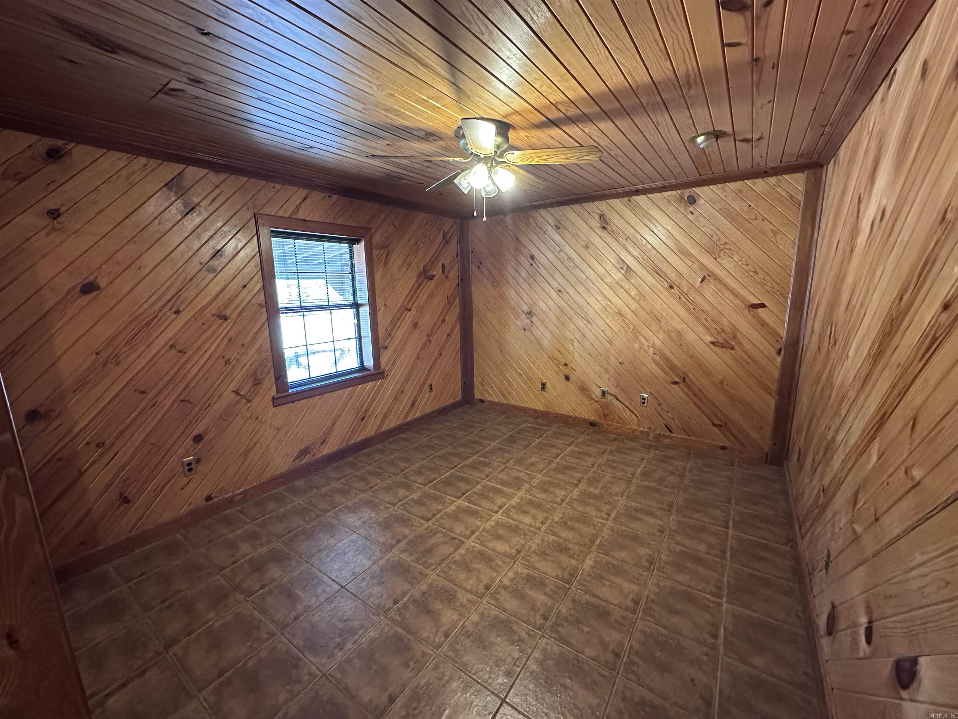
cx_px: 479
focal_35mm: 14
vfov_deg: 85.7
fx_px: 387
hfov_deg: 102.1
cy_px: 360
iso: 800
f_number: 2.2
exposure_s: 1/60
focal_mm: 2.22
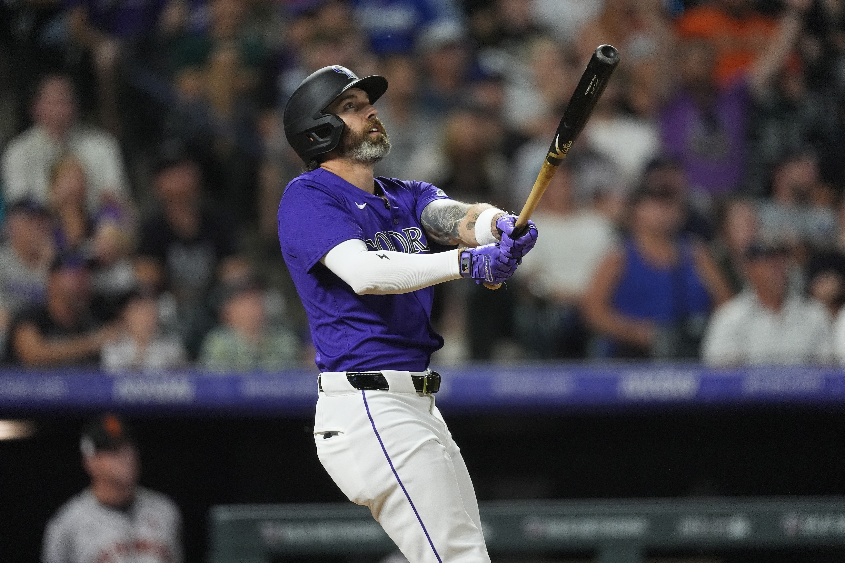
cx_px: 422
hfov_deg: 3.4
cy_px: 282
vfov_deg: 2.3
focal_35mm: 600
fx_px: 14082
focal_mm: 600
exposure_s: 1/1600
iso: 5000
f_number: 4
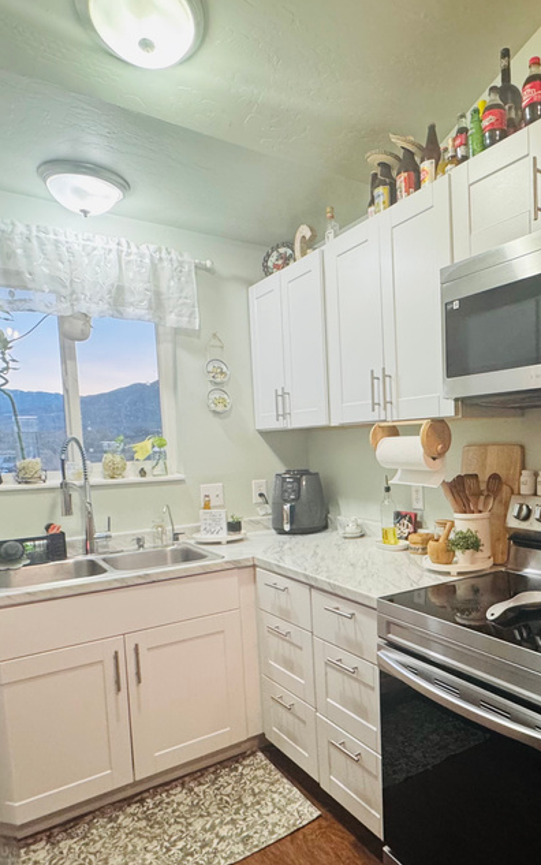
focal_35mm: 24
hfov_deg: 49.2
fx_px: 566
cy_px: 491
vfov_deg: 74.4
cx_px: 403
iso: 320
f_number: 2.2
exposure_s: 1/60
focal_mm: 2.22
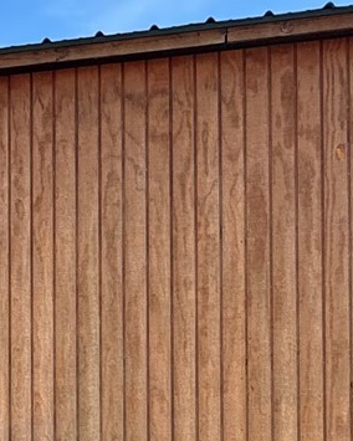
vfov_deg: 24.8
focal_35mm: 74
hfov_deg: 19.3
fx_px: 966
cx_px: -94
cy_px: 410
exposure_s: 1/428
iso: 40
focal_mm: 2.22
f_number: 2.2
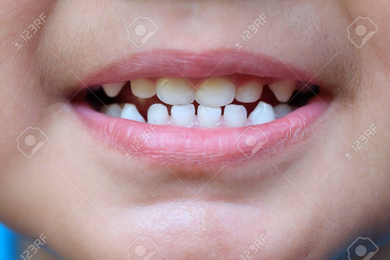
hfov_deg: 22.6
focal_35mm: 90
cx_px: 195
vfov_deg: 15.2
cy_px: 130
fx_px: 975
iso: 1000
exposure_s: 1/125
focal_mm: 60
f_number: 4
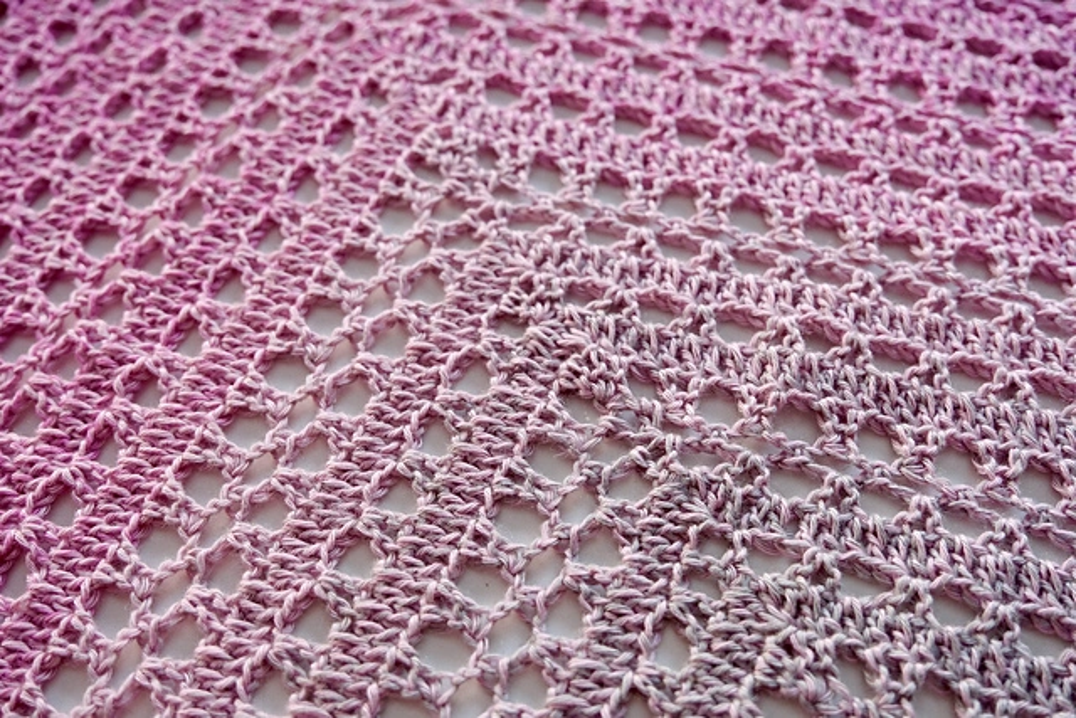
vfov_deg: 36.0
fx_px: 1106
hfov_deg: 51.9
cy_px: 359
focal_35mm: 37
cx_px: 538
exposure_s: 1/125
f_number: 4
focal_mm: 24.7
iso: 1000
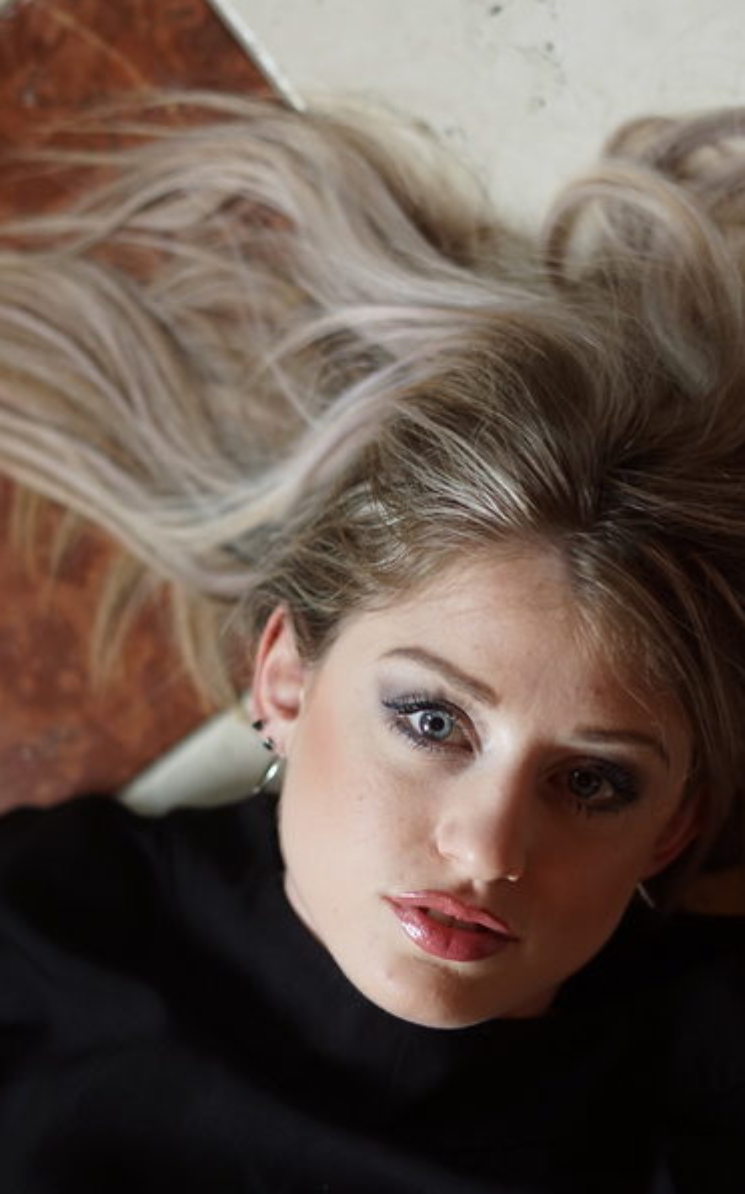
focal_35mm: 77
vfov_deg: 26.8
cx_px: 395
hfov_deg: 16.9
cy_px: 599
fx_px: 2504
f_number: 2
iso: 500
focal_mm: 50
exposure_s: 1/80
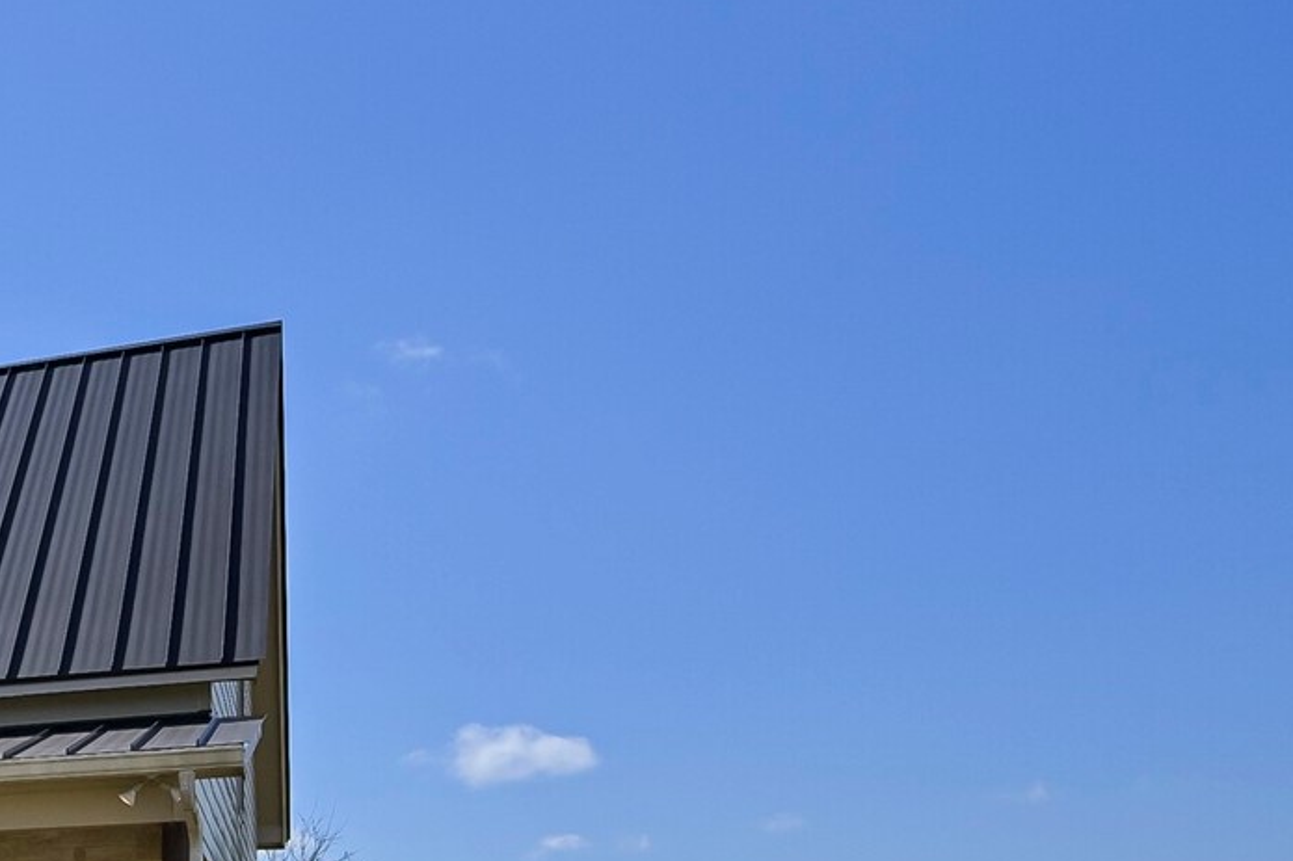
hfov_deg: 30.1
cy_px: 1043
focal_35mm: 50
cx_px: -452
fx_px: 1795
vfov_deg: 24.4
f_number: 8
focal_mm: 16
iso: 500
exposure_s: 1/1000
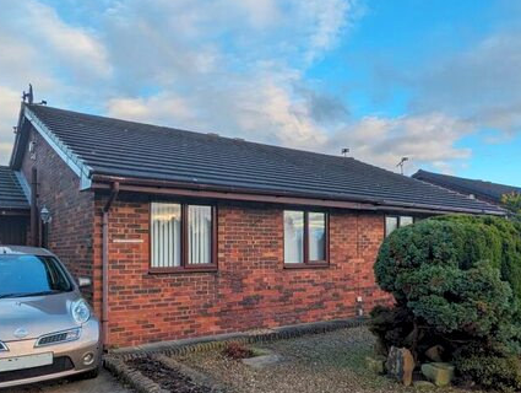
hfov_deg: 73.8
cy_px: 232
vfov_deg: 58.6
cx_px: 273
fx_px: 347
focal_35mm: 23
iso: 48
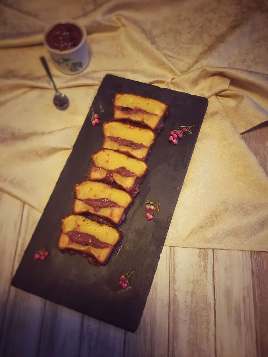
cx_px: 134
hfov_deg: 45.4
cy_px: 178
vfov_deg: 58.4
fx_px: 320
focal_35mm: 31
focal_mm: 3.3
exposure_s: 1/20
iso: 200
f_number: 2.4
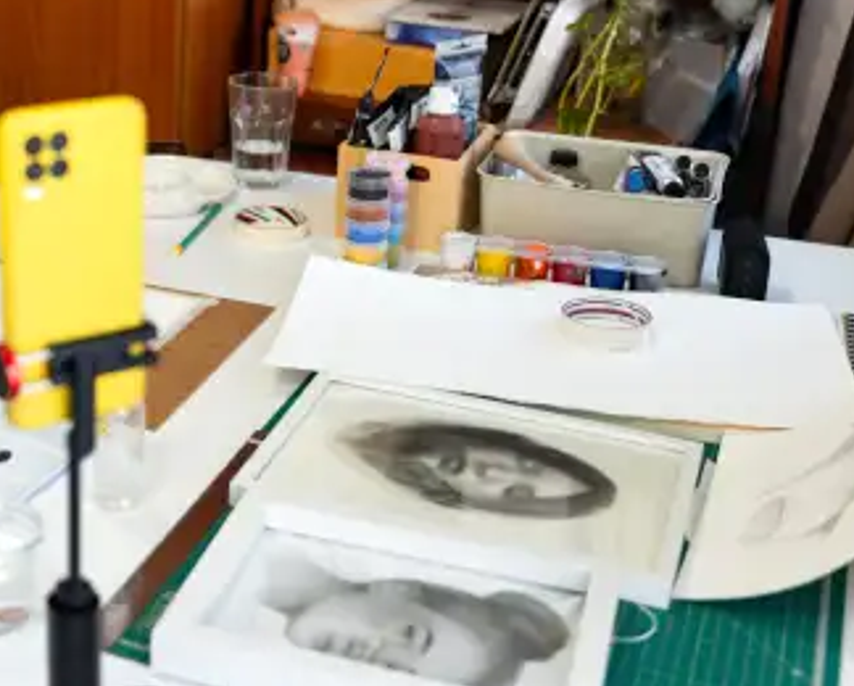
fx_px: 1493
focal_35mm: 59
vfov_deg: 25.6
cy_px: 203
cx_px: 92
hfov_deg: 30.6
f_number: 2.8
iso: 400
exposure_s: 1/200
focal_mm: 34
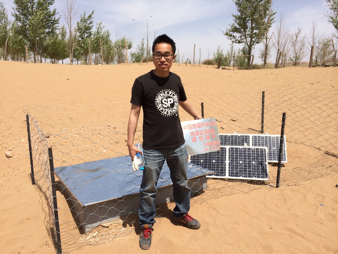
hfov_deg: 60.0
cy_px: 127
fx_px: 293
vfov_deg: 46.8
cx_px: 169
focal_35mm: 30
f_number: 2.2
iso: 40
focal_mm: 4.12
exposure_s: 1/2933
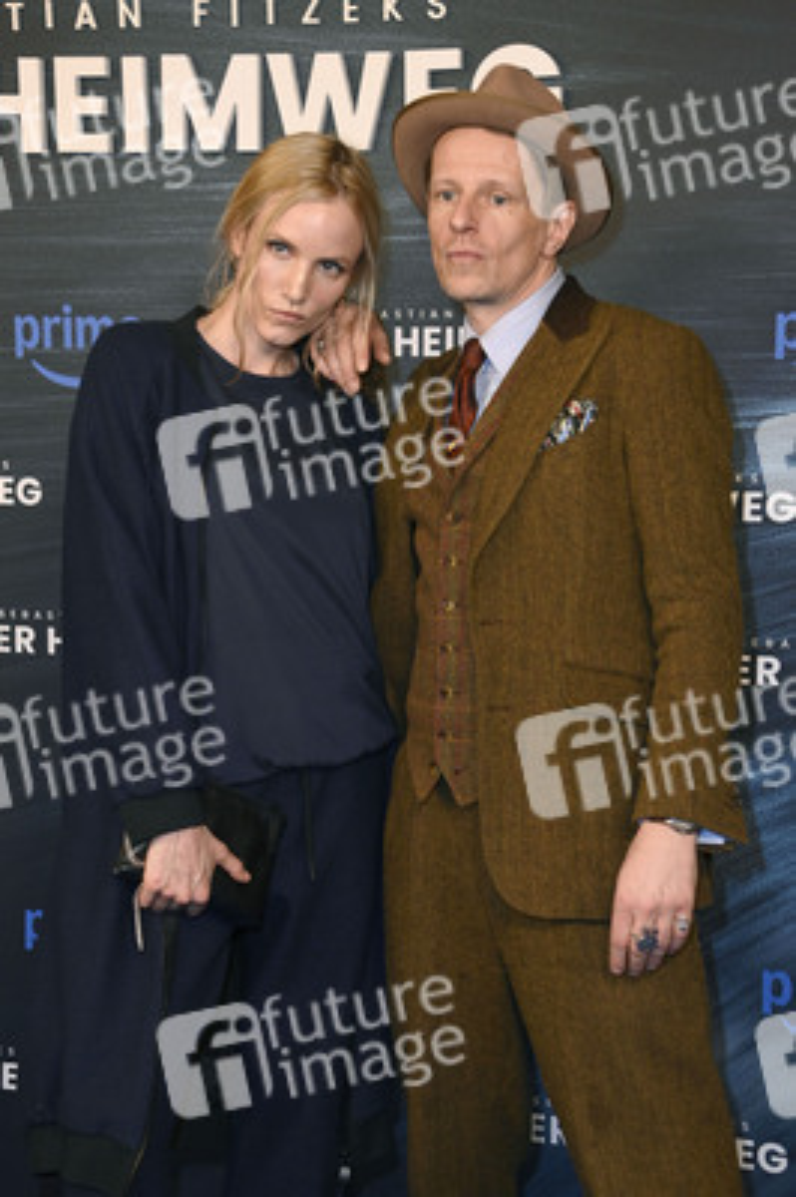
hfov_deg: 21.9
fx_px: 2060
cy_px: 598
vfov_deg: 32.4
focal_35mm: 62
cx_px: 398
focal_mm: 62
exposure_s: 1/250
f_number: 6.3
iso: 1600
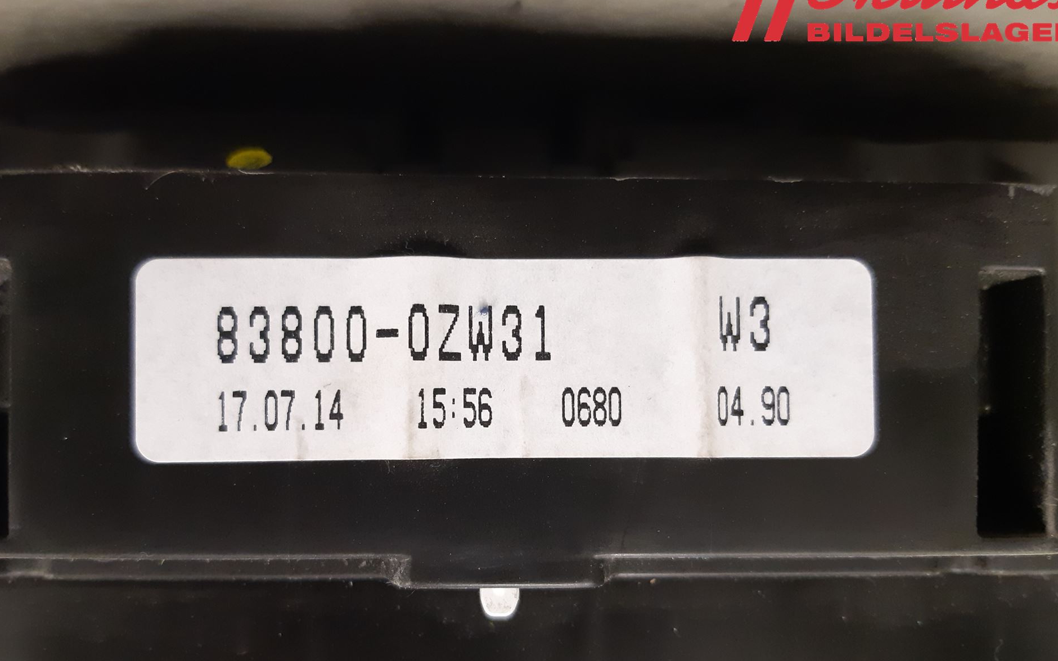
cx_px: 501
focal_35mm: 30
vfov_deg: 41.7
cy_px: 378
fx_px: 865
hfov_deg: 62.9
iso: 250
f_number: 1.7
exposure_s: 1/50
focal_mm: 3.93
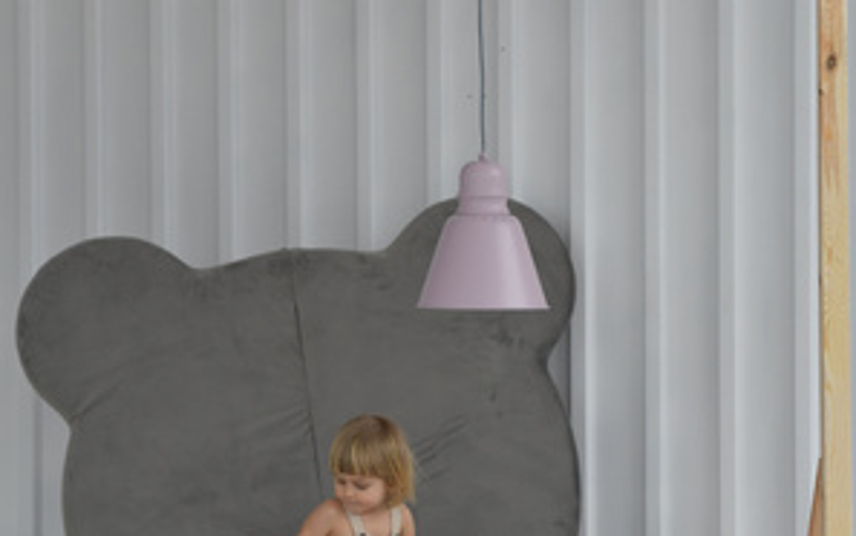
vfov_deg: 8.1
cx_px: 427
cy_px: 277
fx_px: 3781
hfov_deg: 12.9
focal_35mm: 162
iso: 800
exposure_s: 1/320
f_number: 3.2
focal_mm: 105
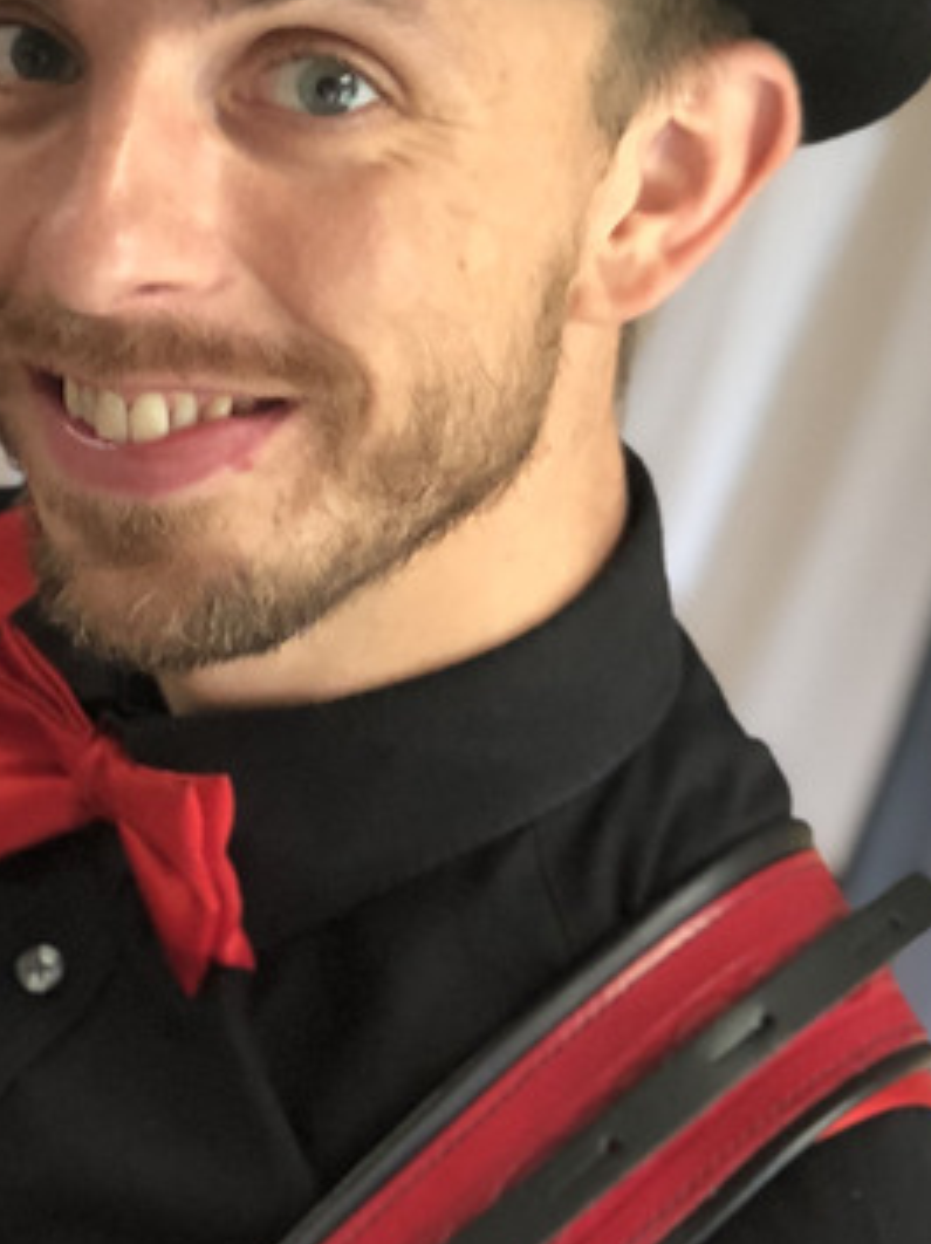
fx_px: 5278
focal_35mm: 147
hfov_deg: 10.0
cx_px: -116
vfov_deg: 13.4
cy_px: 1026
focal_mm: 6
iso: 125
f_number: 2.4
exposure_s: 1/33
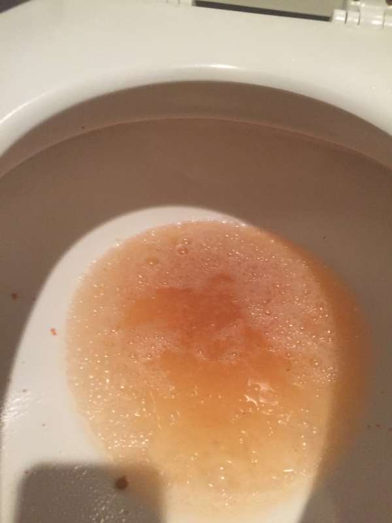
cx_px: 196
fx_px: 438
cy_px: 262
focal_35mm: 29
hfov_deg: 48.2
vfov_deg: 61.7
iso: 250
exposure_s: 1/20
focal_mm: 4.15
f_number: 2.2
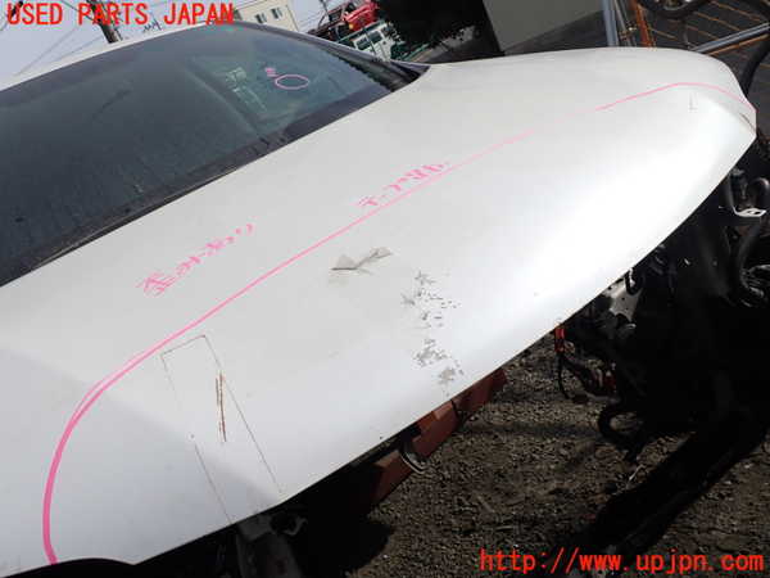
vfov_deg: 46.8
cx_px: 385
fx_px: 667
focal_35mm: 30
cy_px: 289
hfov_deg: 60.0
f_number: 9
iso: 100
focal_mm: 5.4
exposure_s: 1/250
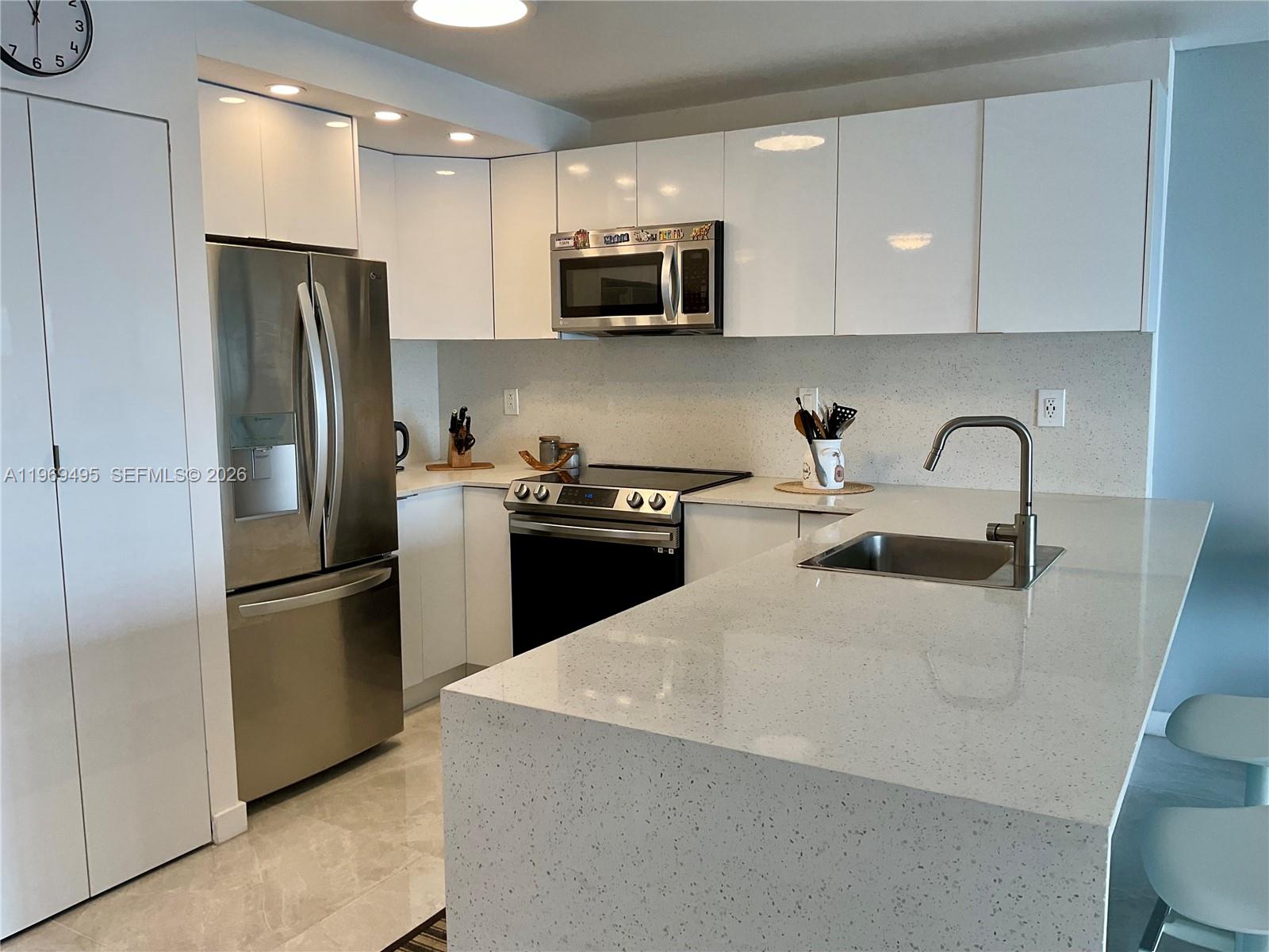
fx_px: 1063
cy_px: 476
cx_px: 634
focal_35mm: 29
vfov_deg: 48.2
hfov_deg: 61.7
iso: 40
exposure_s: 1/120
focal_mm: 3
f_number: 1.8
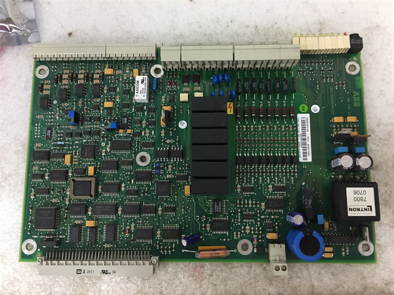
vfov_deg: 48.2
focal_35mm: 29
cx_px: 197
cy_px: 148
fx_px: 330
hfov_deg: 61.7
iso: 200
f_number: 2.2
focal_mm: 4.15
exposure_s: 1/33
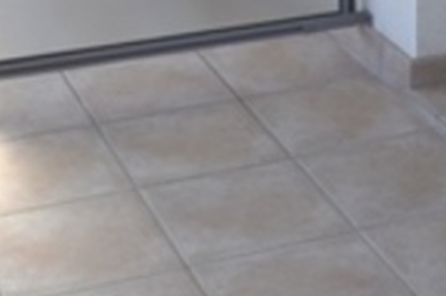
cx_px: 316
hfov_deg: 16.9
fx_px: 1498
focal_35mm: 121
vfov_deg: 10.6
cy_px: -236
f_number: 7.1
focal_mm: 18
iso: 100
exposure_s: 1/200
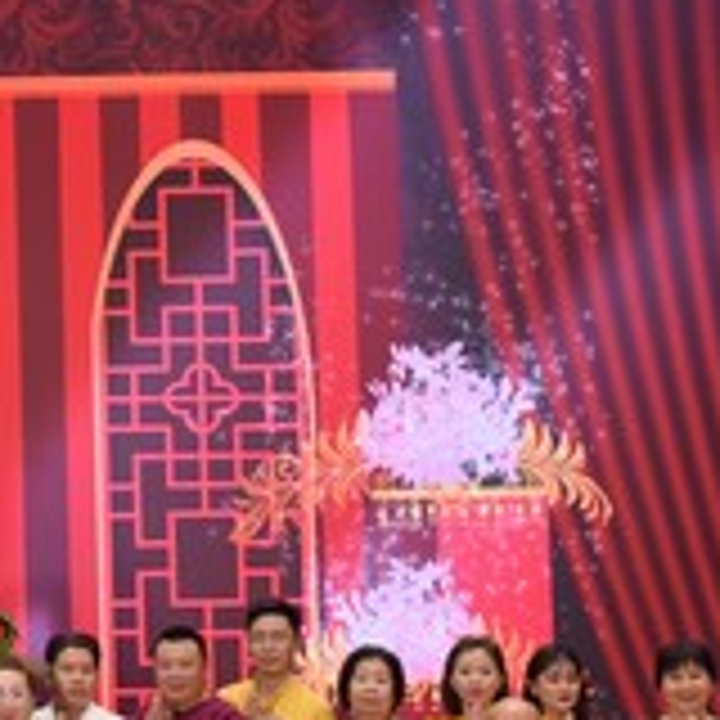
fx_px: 2847
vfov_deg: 14.4
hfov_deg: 13.4
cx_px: -423
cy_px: 482
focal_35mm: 121
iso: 1000
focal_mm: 35
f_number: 5
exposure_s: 1/125
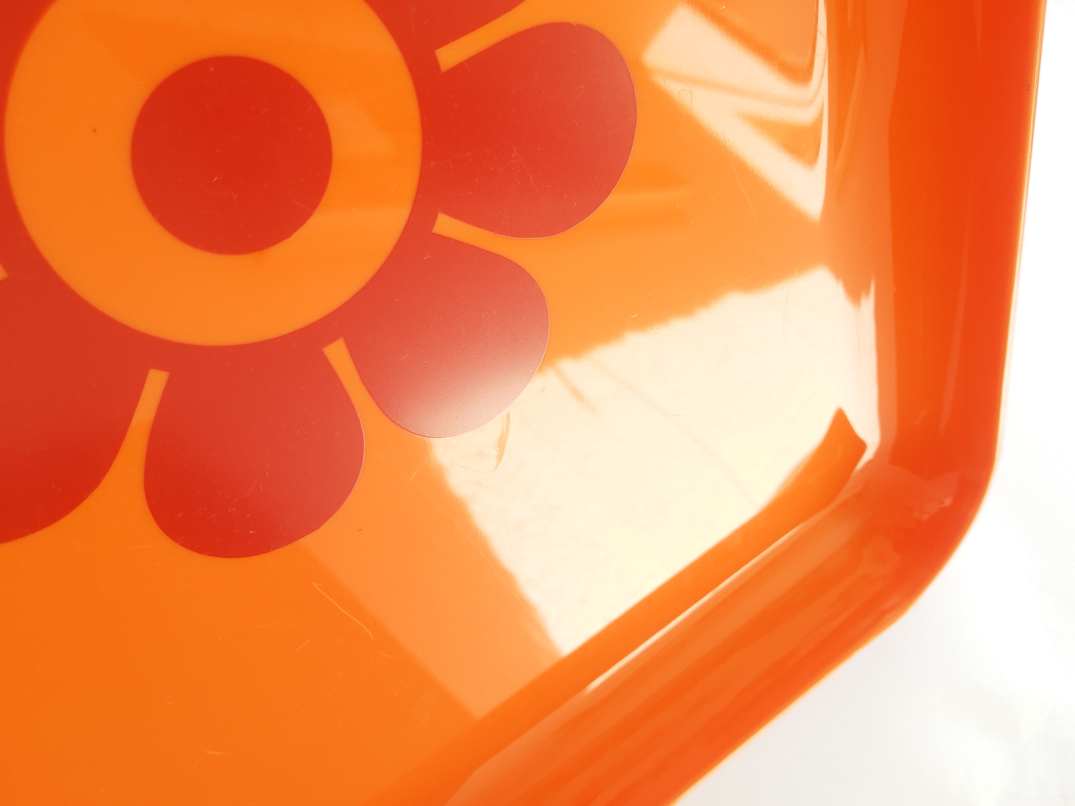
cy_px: 403
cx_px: 538
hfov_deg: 67.3
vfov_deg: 53.1
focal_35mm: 26
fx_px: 807
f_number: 1.8
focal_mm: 3.95
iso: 40
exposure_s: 1/124
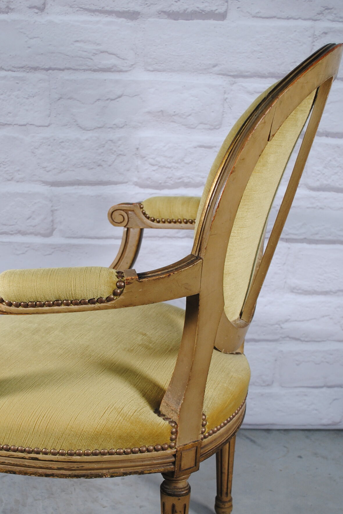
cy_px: 338
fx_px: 772
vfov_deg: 36.5
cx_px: 129
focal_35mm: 54
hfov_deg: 25.0
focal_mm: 22
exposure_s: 1/80
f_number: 4.5
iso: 200
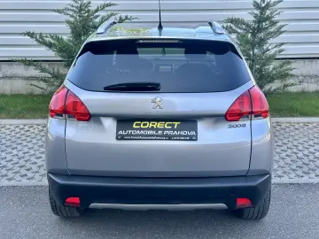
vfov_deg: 30.3
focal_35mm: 48
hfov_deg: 39.7
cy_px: 120
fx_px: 442
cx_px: 160
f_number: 1.78
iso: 64
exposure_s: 1/555
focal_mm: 6.86
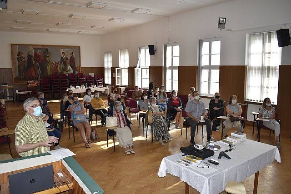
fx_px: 218
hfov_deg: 67.4
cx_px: 146
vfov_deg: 48.0
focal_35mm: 27
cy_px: 97
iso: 800
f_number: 4.5
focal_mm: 18
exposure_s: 1/200
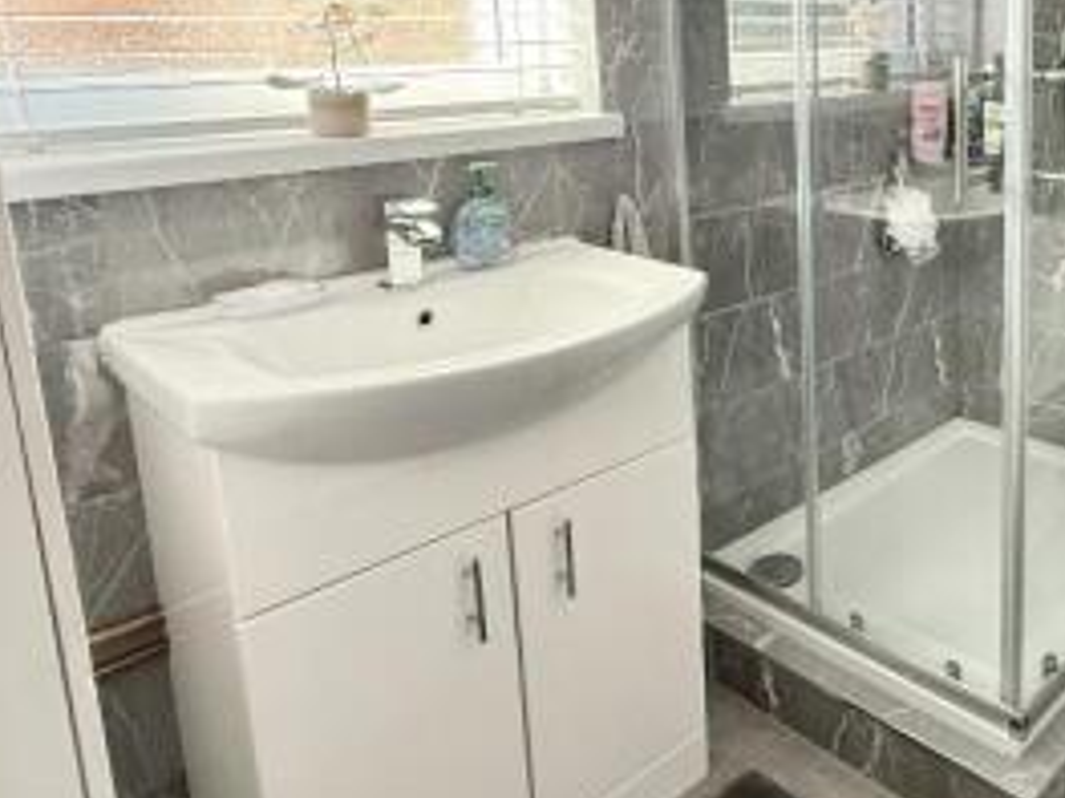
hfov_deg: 53.6
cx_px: 885
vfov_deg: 44.0
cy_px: 205
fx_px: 953
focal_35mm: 31
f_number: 2.2
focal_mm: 2.22
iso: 320
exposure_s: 1/99
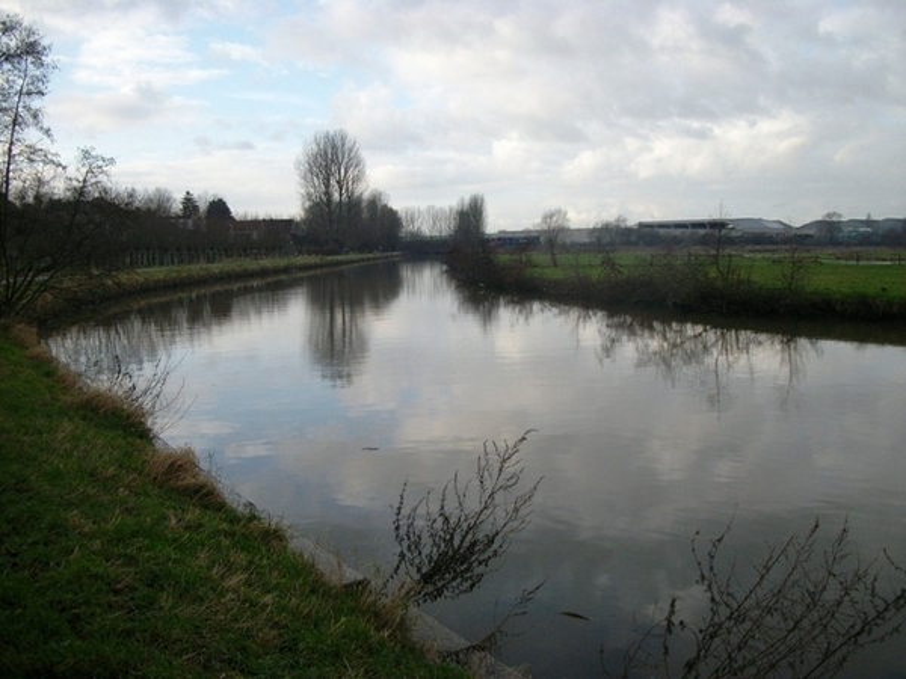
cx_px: 453
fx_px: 838
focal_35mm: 32
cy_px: 340
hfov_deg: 56.8
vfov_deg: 44.2
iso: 80
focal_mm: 5.7
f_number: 8.8
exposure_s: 1/80
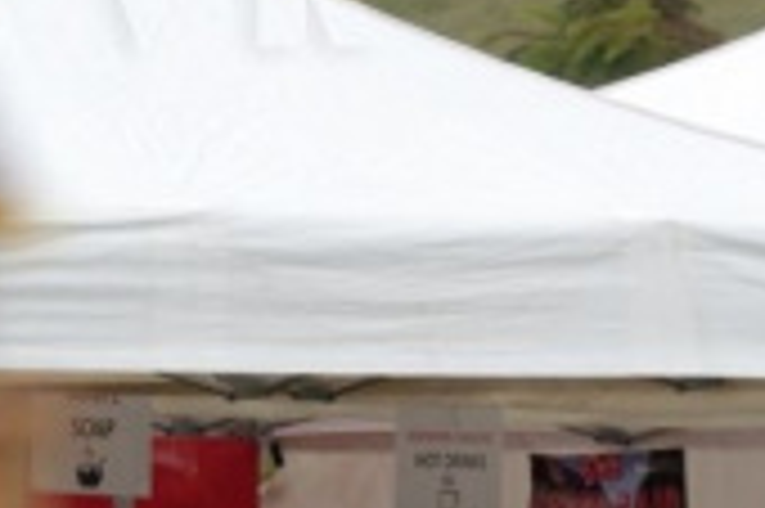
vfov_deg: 1.9
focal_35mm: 718
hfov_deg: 2.9
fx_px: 15243
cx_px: 234
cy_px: 800
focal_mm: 102
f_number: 8
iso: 250
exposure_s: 1/320
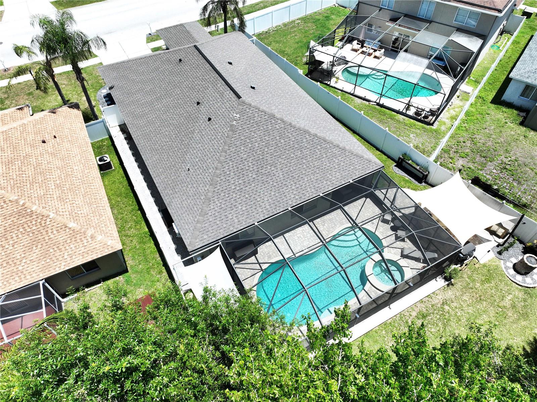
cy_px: 201
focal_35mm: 24
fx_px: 372
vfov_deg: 56.8
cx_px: 268
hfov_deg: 71.6
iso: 100
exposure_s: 1/400
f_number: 3.5
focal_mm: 12.29
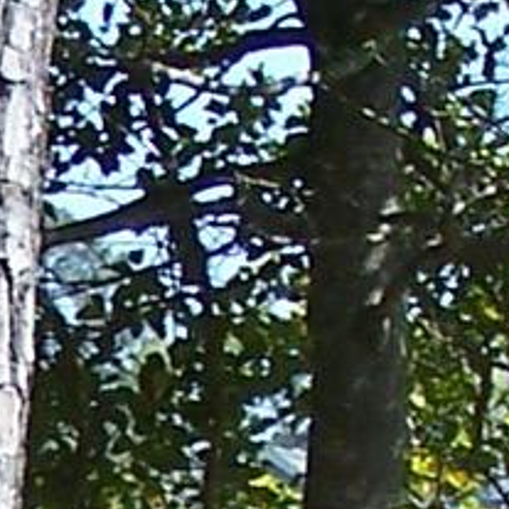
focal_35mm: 446
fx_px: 7420
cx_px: -323
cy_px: 1249
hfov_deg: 3.9
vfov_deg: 3.9
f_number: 3
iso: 80
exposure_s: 1/500
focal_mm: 8.5
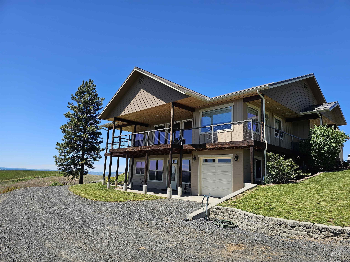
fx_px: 233
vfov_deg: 58.9
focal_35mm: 23
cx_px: 175
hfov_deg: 73.9
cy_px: 131
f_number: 1.7
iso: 10
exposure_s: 1/572
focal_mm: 6.3
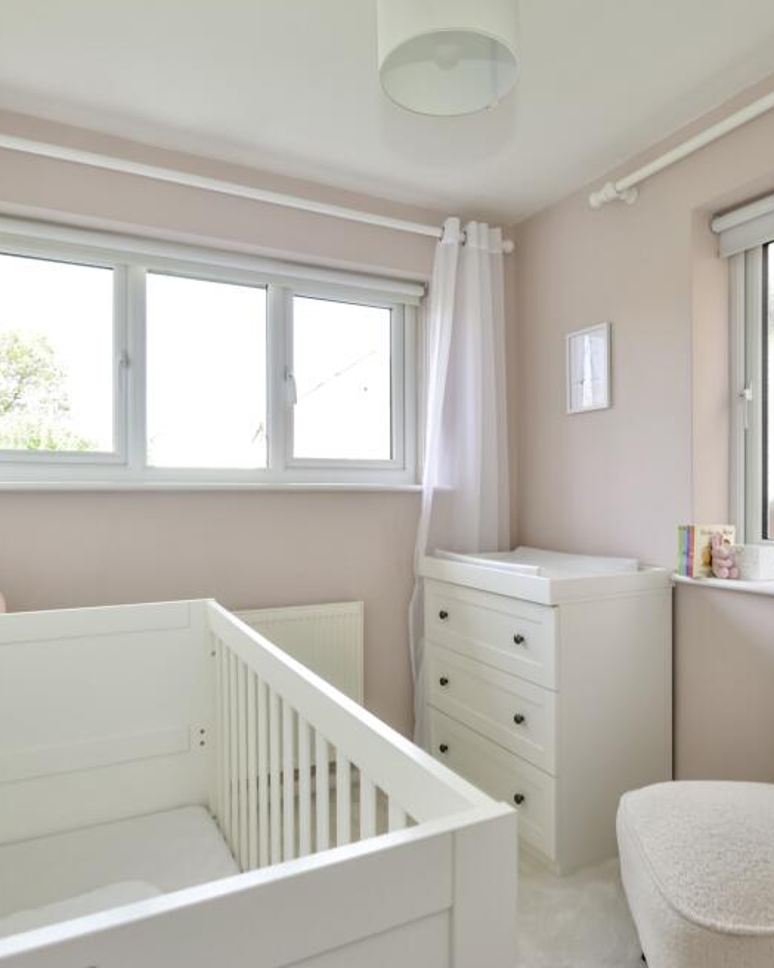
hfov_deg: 62.9
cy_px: 491
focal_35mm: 22
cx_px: 439
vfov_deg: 75.0
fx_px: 630
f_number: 8
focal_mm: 10
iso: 640
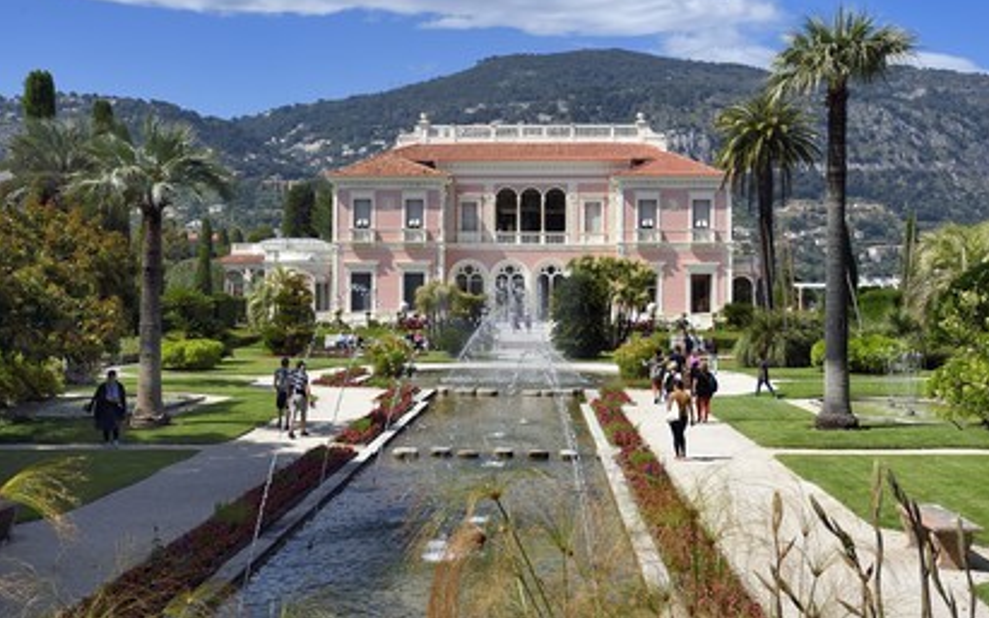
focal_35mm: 50
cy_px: 286
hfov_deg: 40.3
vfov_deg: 25.8
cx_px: 503
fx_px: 1348
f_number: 11
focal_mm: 48
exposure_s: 1/320
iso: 200
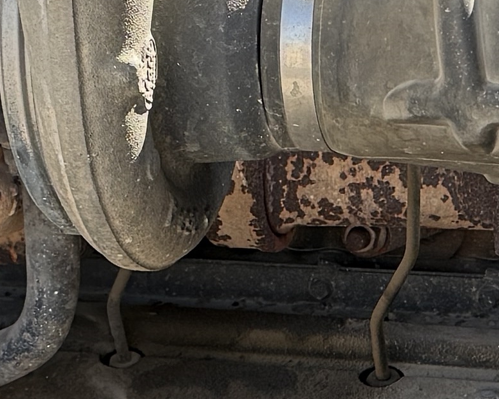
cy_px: 388
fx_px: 2525
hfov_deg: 11.3
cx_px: 344
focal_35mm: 171
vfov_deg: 9.0
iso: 100
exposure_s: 1/695
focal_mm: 6.76
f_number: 1.78
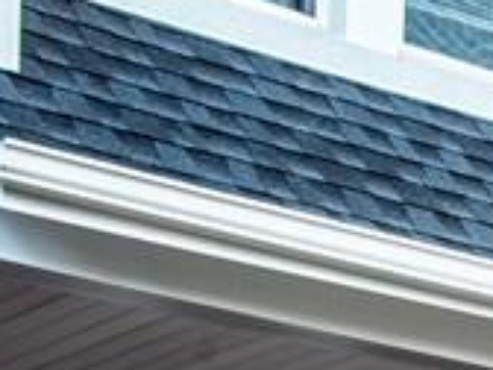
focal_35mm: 186
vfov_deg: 7.5
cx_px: 1140
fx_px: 2649
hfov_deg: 9.6
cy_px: 853
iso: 6400
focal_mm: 30
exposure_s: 1/1000
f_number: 11
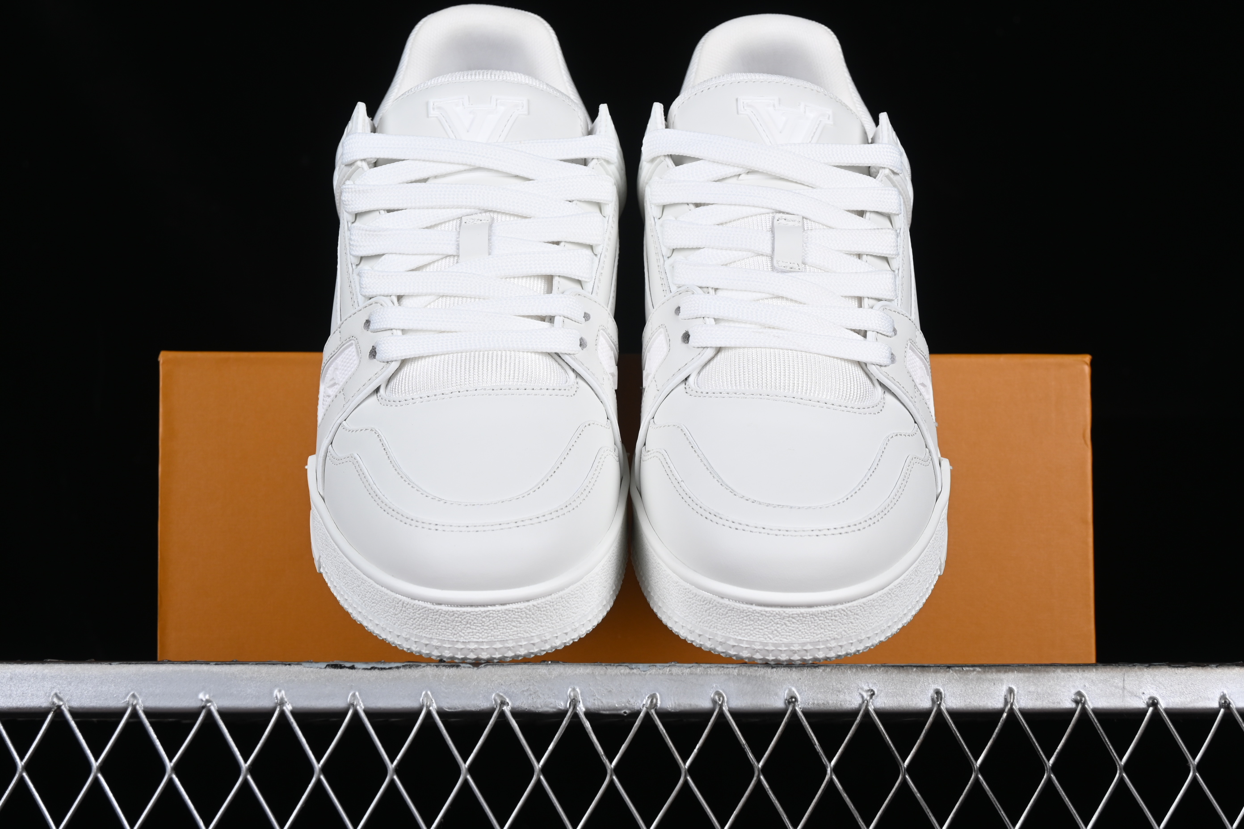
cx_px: 622
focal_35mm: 75
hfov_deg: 27.0
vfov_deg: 18.2
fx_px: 2591
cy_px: 414
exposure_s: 1/125
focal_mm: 50
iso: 160
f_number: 8
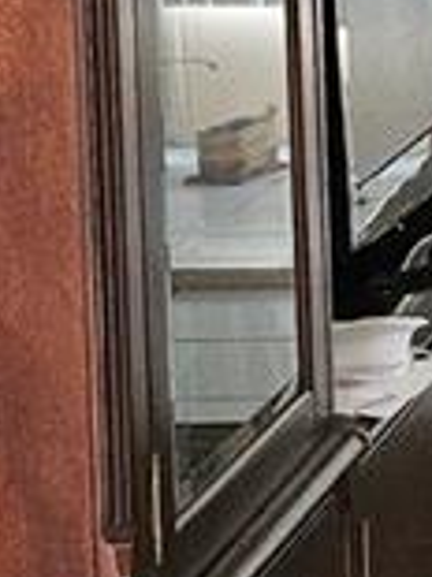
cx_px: 1017
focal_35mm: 186
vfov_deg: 10.4
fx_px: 3099
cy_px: -231
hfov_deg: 7.5
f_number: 1.8
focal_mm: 5
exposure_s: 1/40
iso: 125
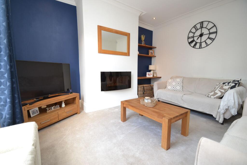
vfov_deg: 77.3
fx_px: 103
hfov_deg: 100.4
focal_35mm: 15
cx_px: 124
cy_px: 82
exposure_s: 1/60
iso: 500
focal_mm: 10
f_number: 3.5
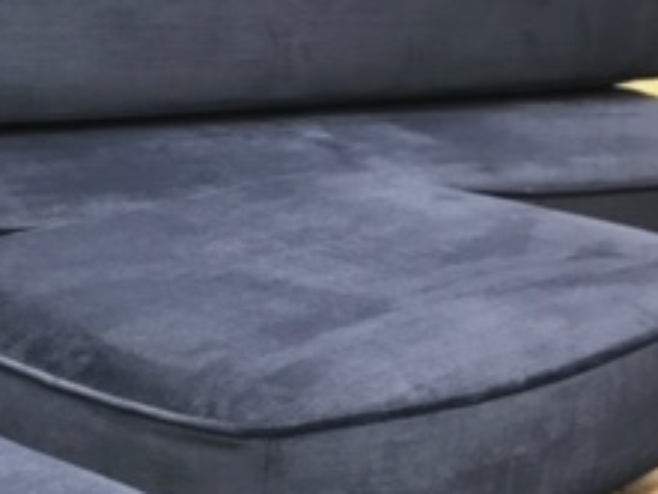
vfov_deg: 18.1
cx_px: 3
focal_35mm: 81
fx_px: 1541
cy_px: 375
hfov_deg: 23.1
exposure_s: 1/17
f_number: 1.8
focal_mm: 3.99
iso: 40
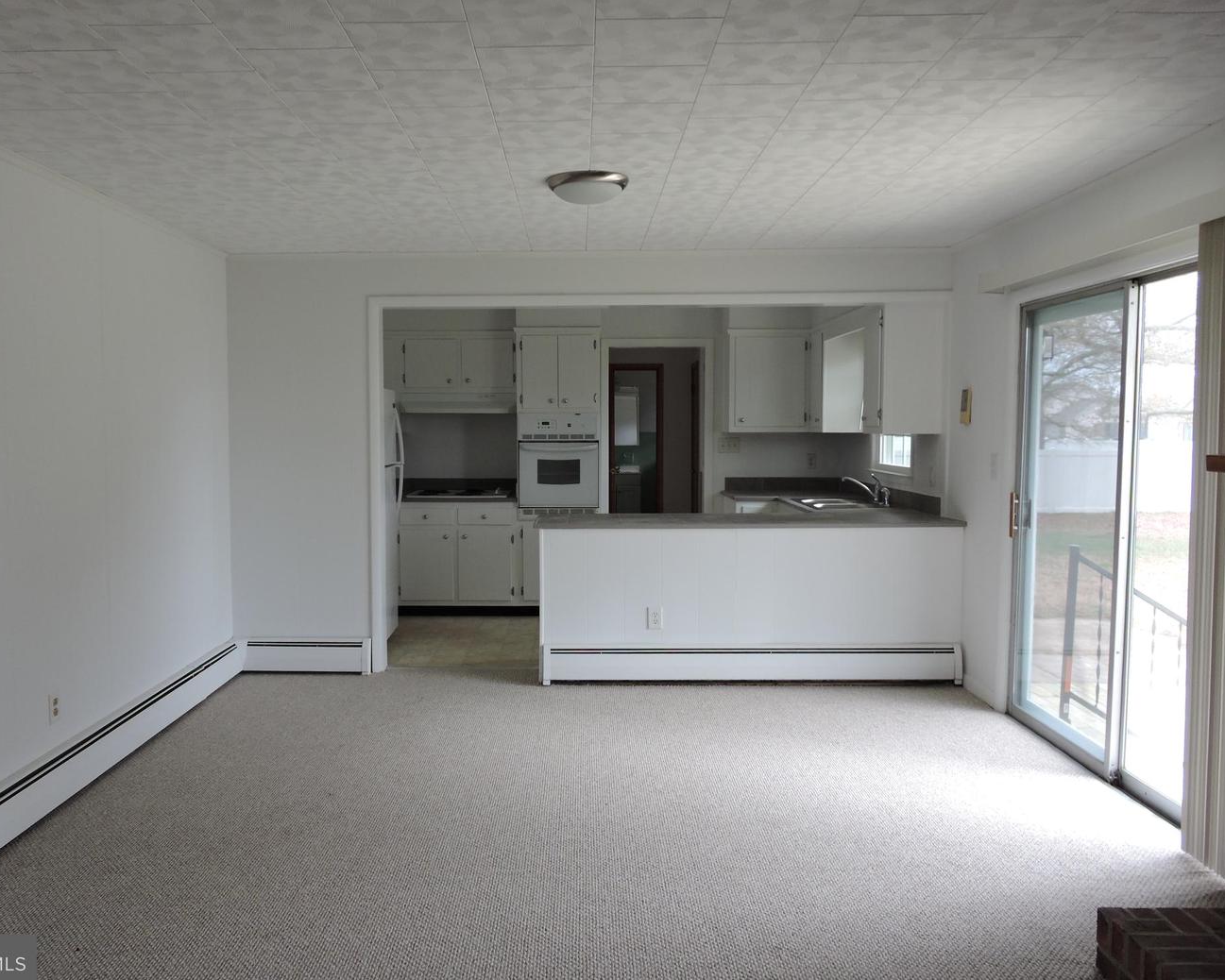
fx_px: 943
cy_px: 479
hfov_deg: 65.9
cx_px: 551
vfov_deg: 54.9
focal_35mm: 26
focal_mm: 4.3
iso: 100
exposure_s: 1/40
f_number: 3.3
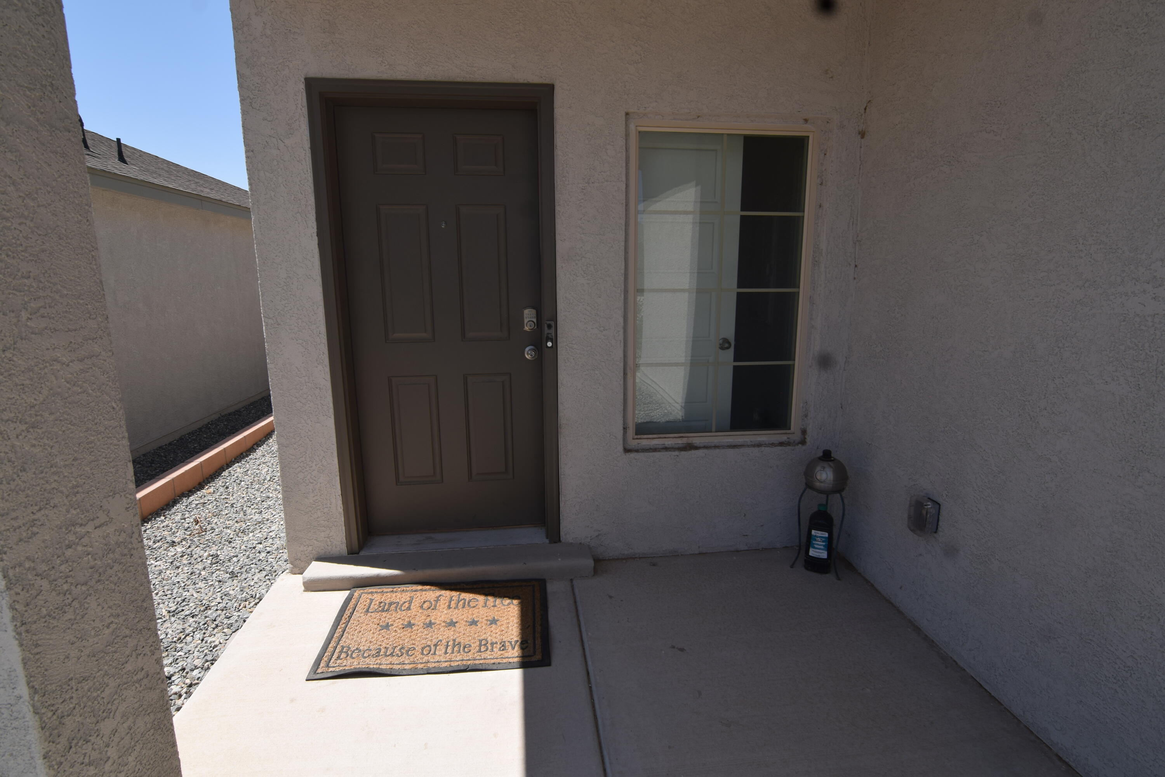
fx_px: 534
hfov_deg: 95.0
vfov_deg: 72.1
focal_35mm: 16
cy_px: 388
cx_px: 582
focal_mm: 11
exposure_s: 1/200
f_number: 8
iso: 100
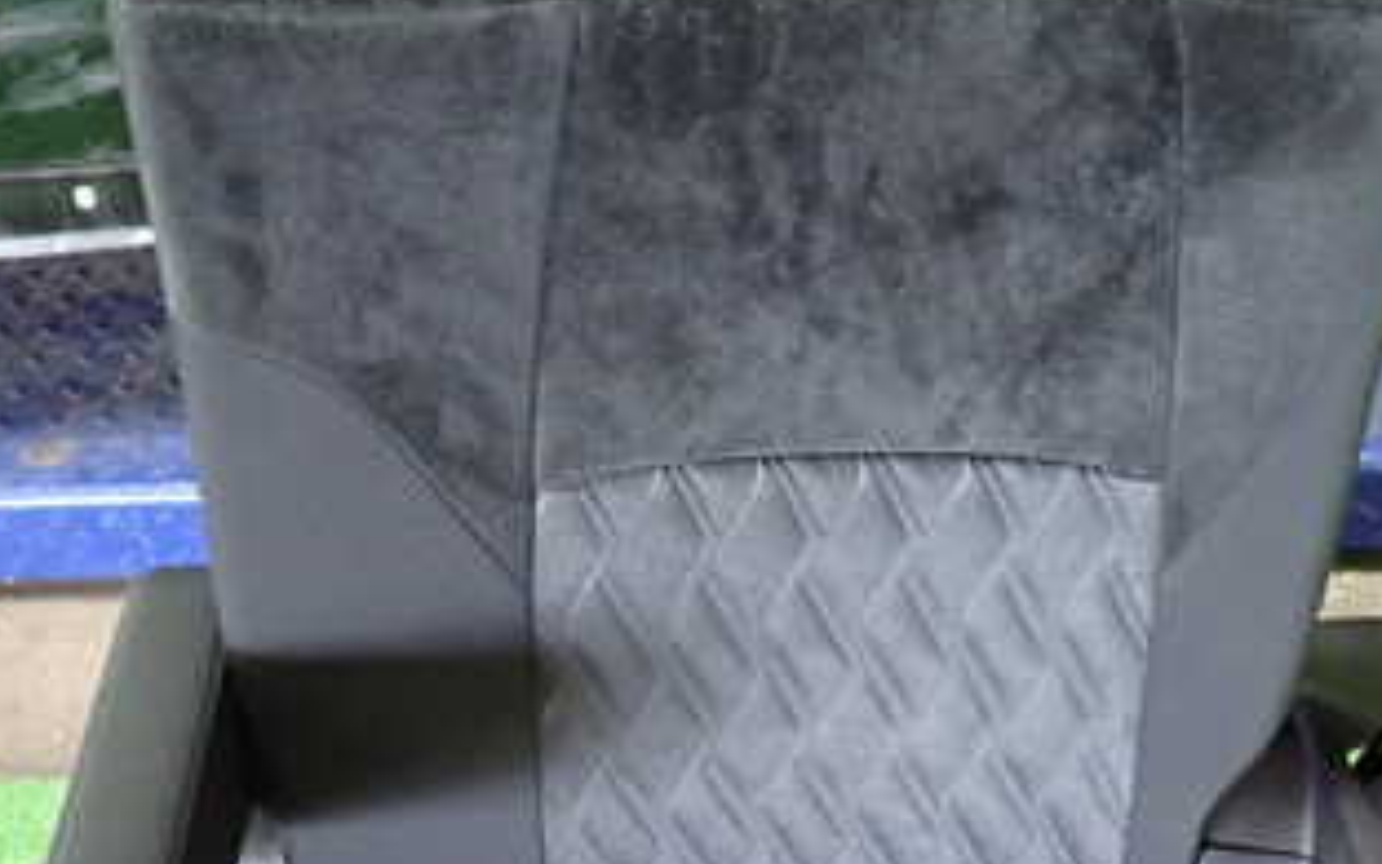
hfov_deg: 39.6
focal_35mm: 51
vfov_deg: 25.0
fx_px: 1921
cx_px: 704
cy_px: 682
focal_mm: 4.5
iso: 640
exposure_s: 1/30
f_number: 2
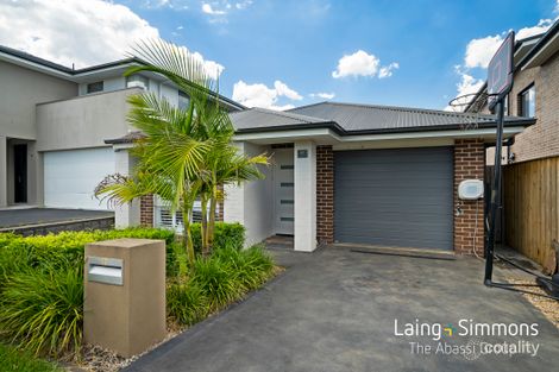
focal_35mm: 16
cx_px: 280
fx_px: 248
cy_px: 186
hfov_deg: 96.8
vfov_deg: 73.7
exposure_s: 1/6
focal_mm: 16
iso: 100
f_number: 9
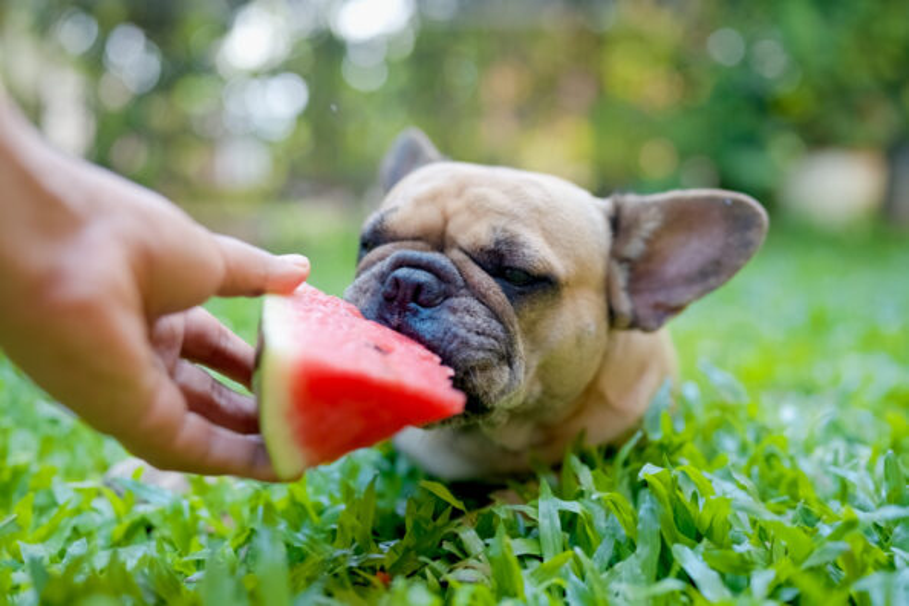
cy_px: 303
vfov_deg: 37.9
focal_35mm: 35
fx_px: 884
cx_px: 454
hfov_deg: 54.4
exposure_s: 1/160
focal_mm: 35
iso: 200
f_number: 1.8
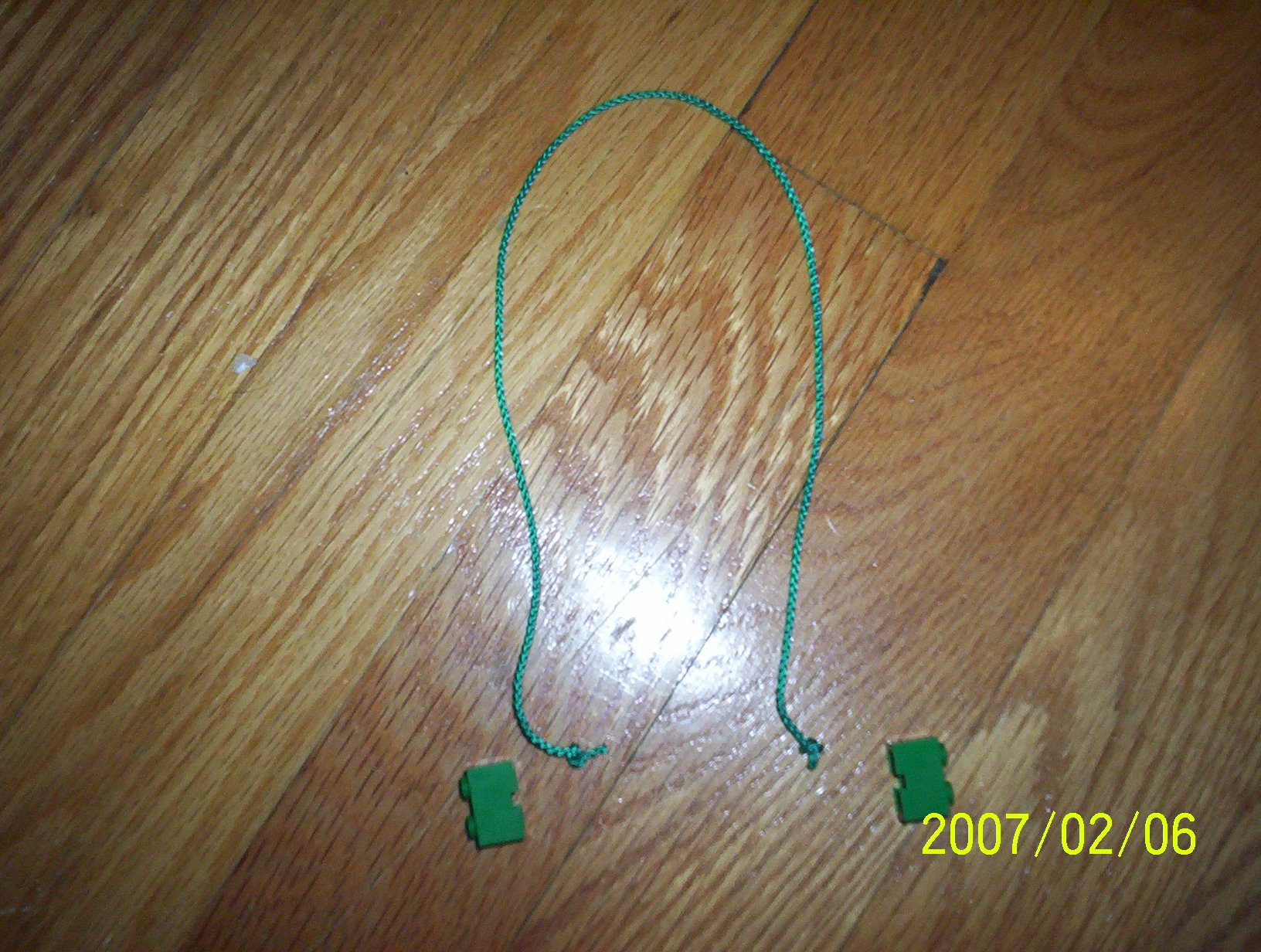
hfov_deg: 48.9
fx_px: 1388
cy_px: 476
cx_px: 630
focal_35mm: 38
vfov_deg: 37.9
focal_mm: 4.99
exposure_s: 1/60
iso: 140
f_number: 4.5
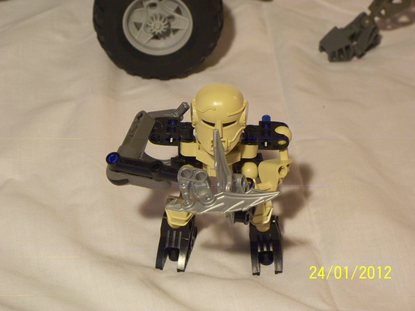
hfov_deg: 14.4
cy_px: 156
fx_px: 1642
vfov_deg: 10.8
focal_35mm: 137
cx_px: 208
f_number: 4.4
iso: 400
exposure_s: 1/10
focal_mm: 28.83
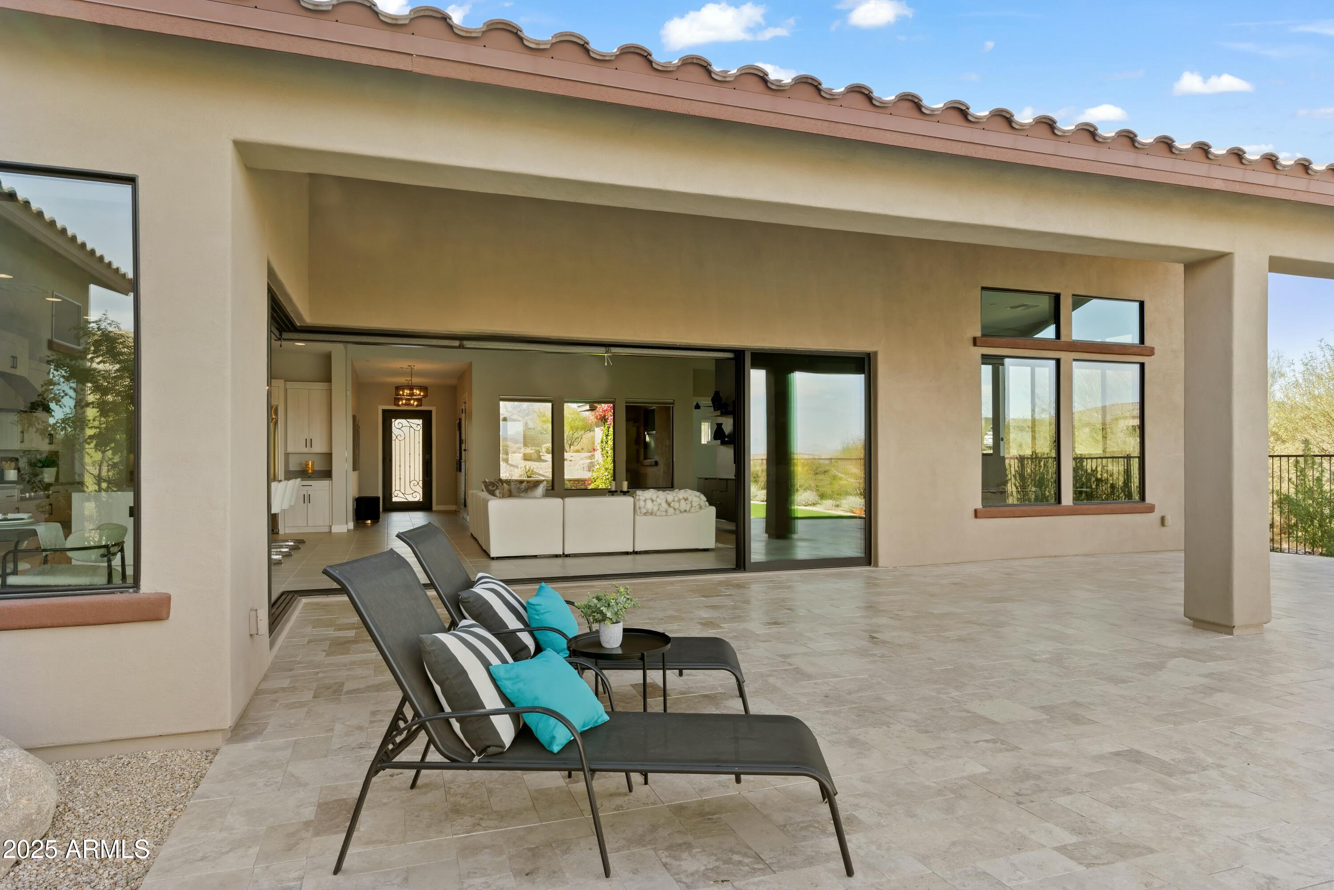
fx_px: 778
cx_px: 667
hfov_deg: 81.2
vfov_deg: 59.5
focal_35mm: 21
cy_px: 445
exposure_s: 1/80
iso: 800
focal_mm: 21
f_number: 8
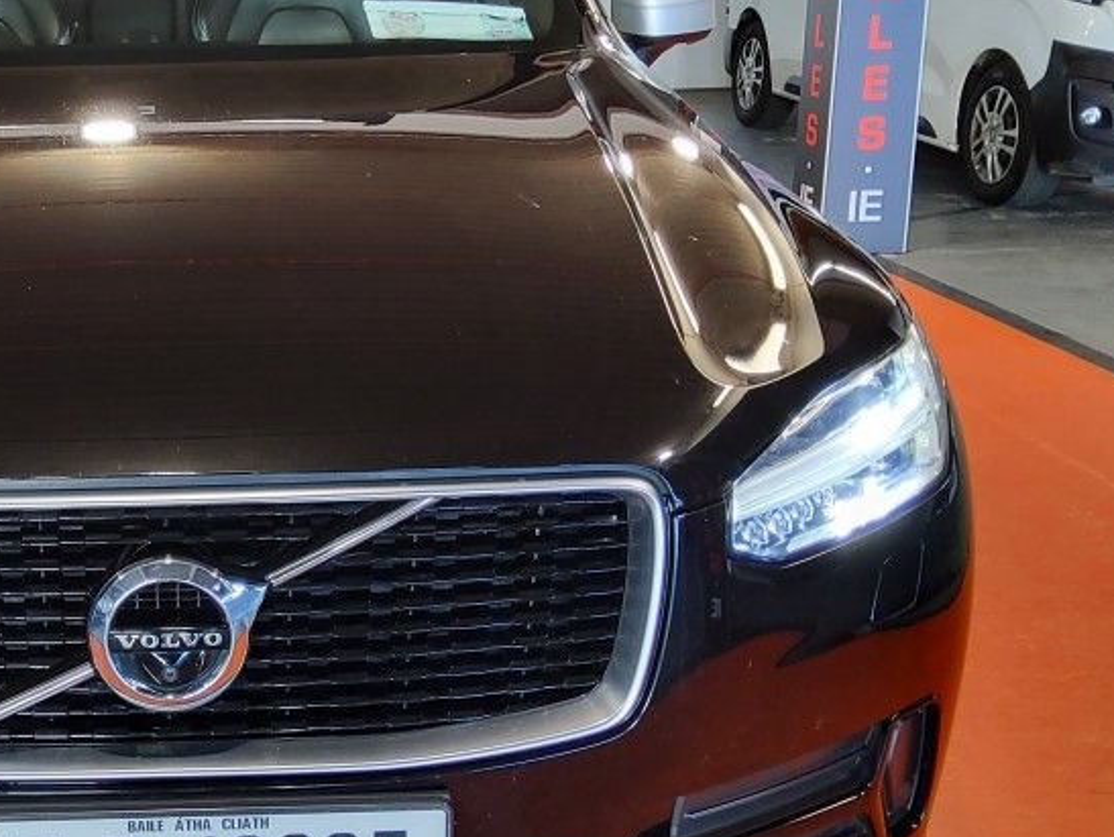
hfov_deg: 32.4
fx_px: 1836
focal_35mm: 57
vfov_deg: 25.7
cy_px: 442
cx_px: 151
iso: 160
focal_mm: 3.08
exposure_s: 1/50
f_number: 2
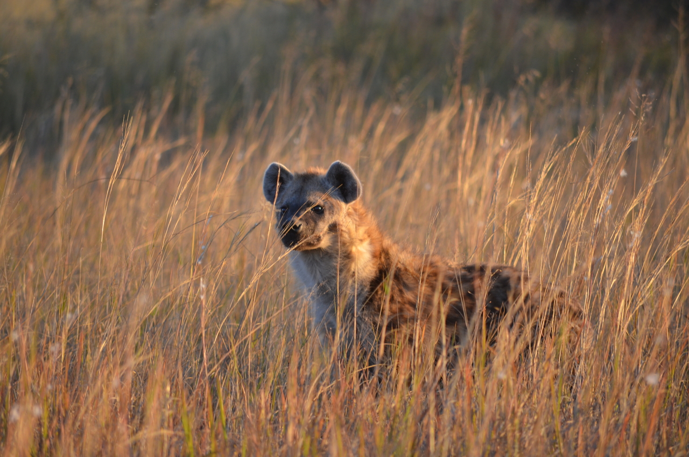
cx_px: 344
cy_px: 228
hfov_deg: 4.6
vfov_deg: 3.0
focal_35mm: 450
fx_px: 8595
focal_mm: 300
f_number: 5.6
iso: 400
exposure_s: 1/320
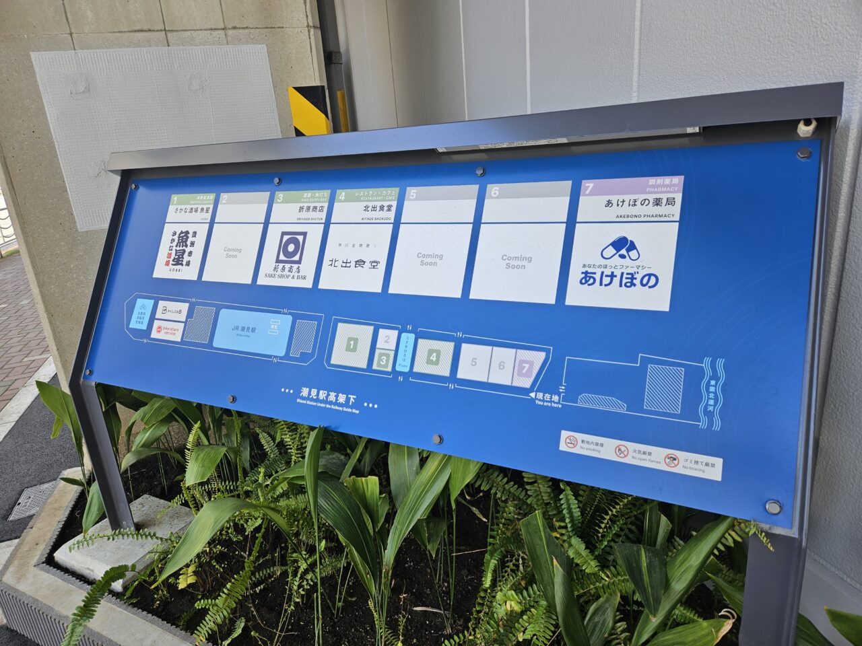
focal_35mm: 23
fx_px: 573
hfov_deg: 73.9
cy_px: 323
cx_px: 431
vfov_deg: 58.9
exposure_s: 1/240
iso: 25
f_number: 1.8
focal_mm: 5.4
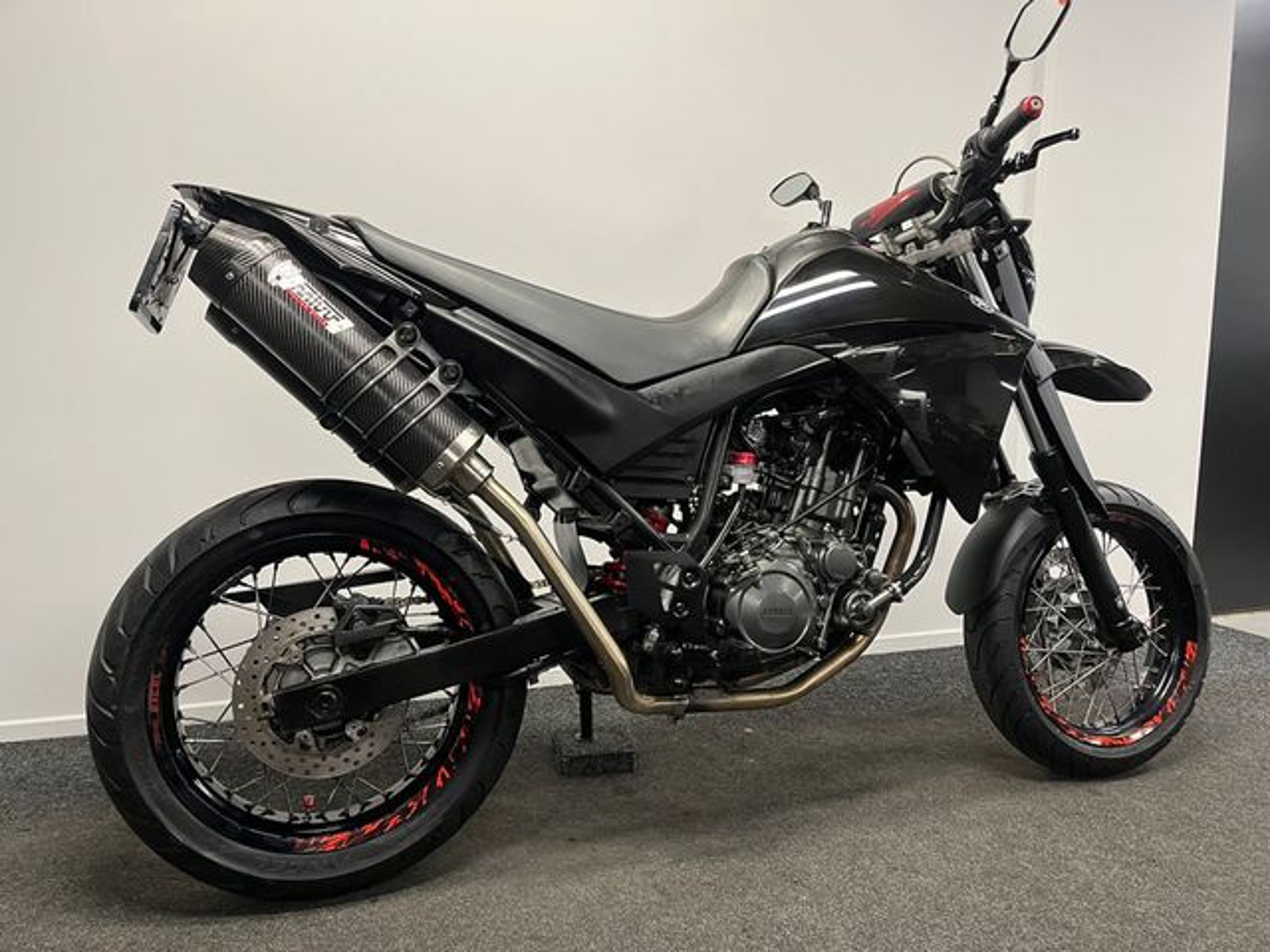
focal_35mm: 26
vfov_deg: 53.1
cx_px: 635
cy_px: 476
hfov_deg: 67.3
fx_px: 954
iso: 100
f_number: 1.6
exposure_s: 1/50
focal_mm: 5.1
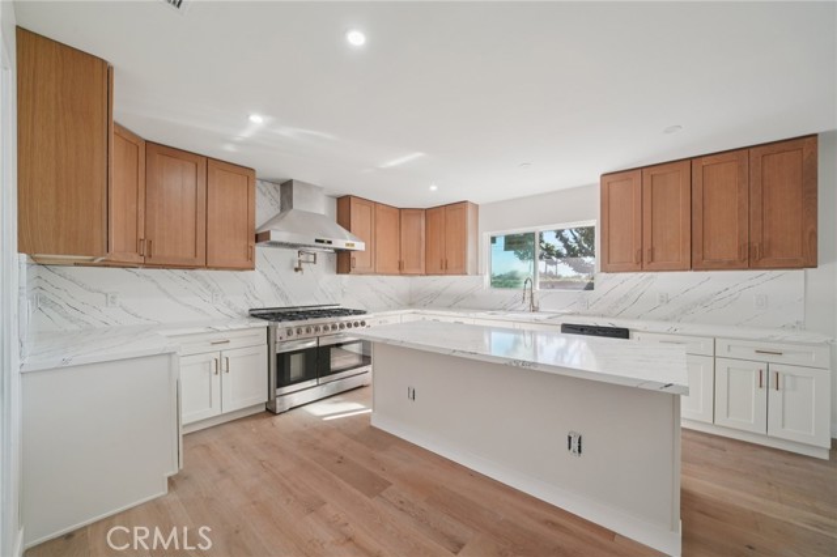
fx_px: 302
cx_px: 418
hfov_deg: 108.4
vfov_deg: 85.4
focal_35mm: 13
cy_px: 278
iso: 320
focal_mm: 13
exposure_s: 1/30
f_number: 8
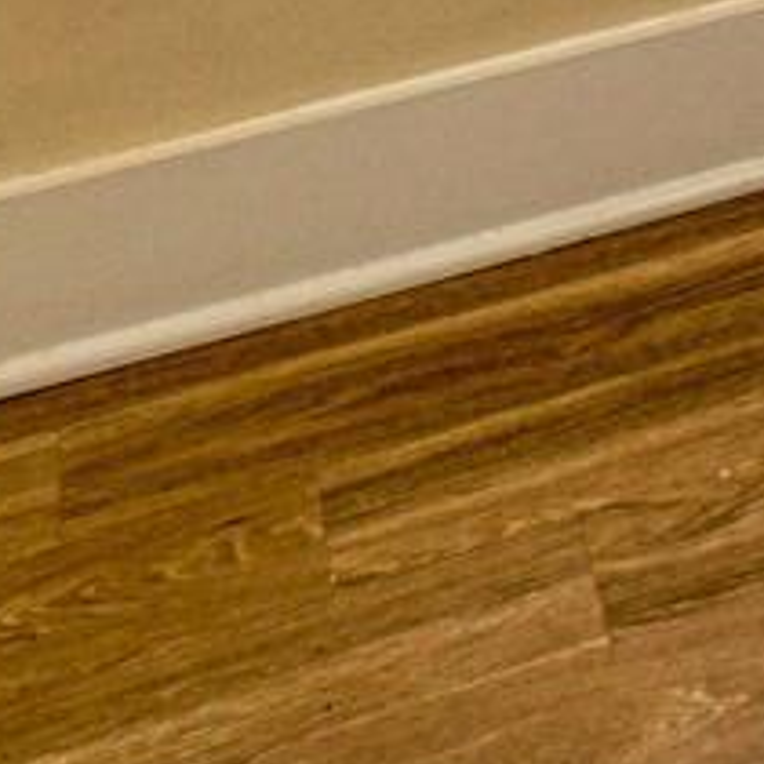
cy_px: -1543
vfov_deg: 10.2
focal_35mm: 124
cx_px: 2217
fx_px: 3096
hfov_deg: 10.5
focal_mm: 10
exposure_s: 1/100
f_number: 7.1
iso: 200
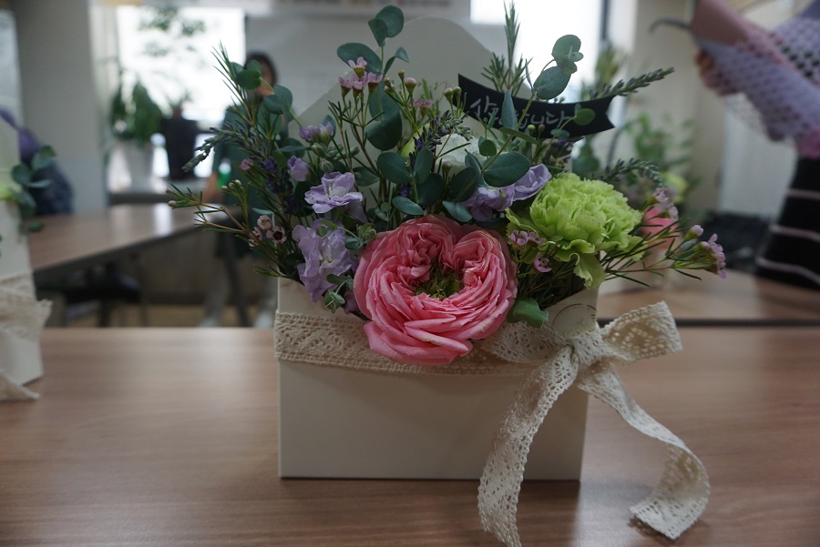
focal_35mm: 24
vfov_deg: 53.2
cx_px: 410
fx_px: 547
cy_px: 274
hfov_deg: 73.7
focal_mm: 16
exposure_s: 1/160
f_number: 4
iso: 500
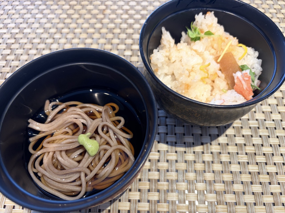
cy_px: 106
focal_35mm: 26
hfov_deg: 67.3
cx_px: 142
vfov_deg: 53.1
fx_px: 214
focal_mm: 5.96
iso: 100
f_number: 1.6
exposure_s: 1/100
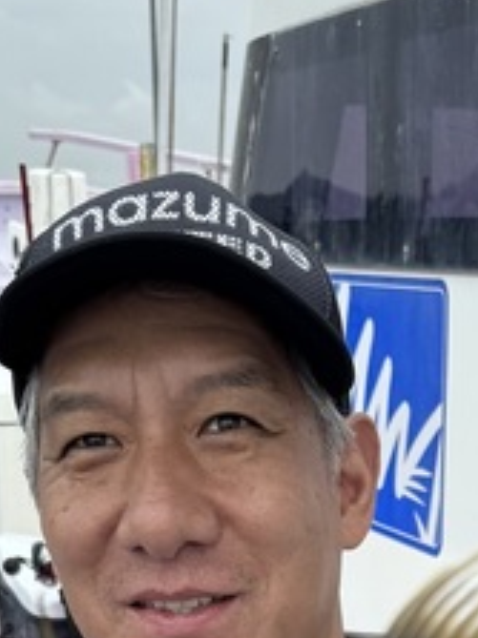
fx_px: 1695
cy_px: 907
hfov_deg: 15.9
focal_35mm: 92
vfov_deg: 19.1
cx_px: 404
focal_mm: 6.76
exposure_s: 1/1923
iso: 80
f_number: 1.78
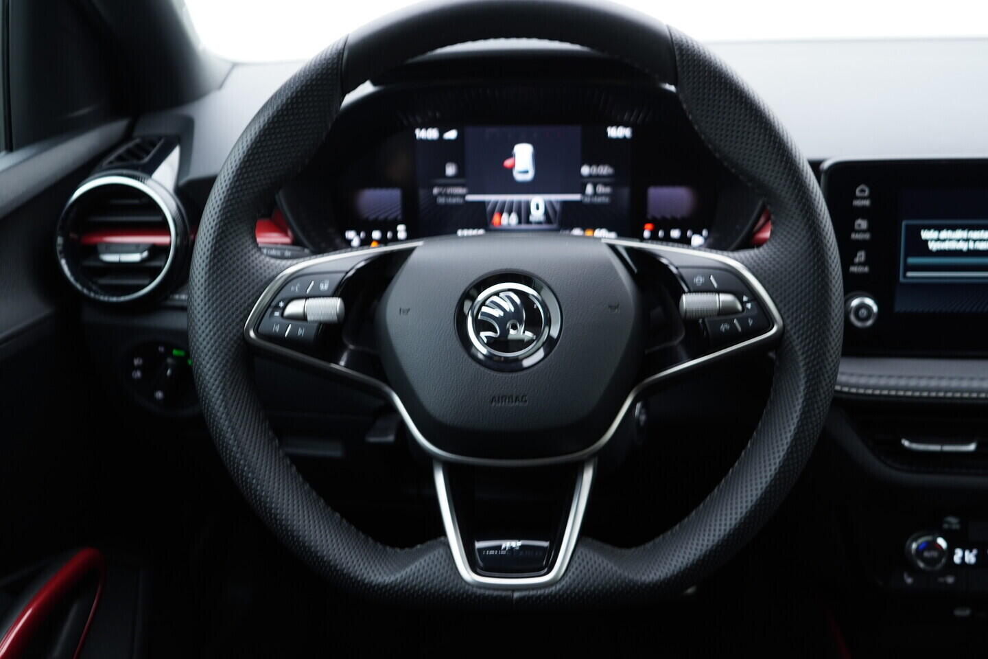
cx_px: 494
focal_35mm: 36
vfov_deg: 36.9
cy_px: 330
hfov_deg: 53.1
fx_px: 988
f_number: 2.8
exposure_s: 1/40
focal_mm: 24
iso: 200
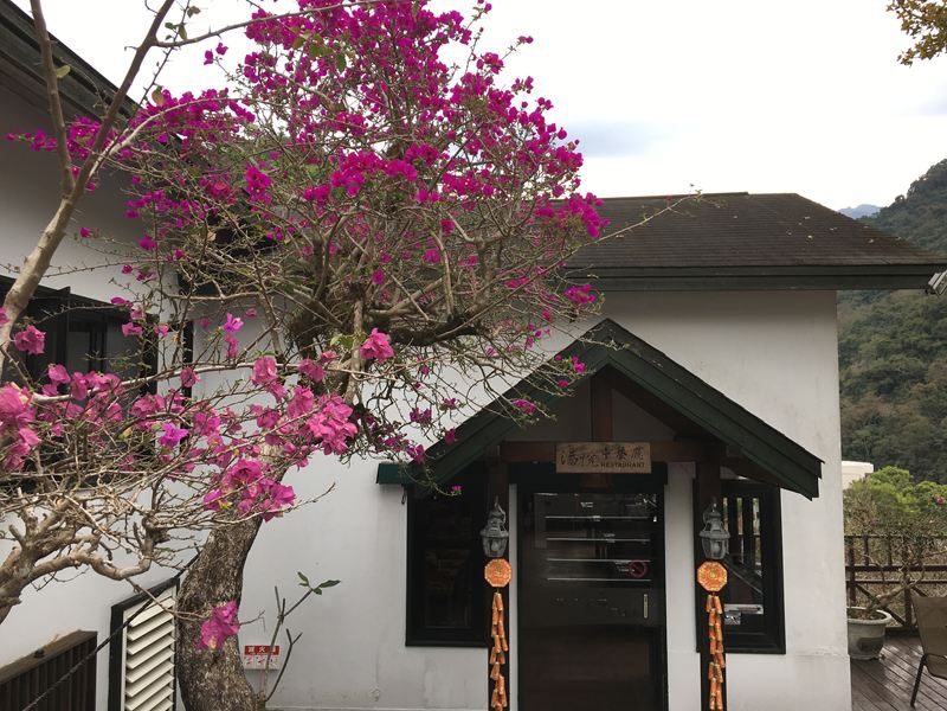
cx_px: 474
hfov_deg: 61.7
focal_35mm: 29
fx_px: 793
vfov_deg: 48.2
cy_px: 356
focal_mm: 4.15
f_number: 2.2
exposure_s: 1/120
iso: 25
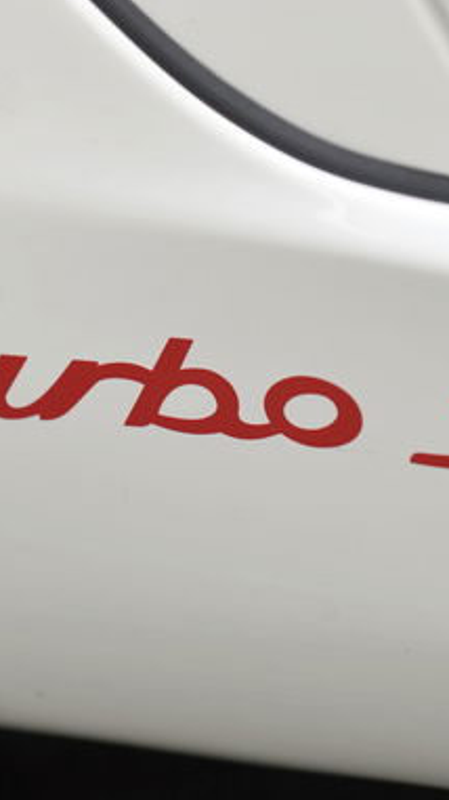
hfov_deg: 2.9
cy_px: 386
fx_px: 8942
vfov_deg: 5.1
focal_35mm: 422
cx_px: 233
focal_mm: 200
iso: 100
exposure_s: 1/100
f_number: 4
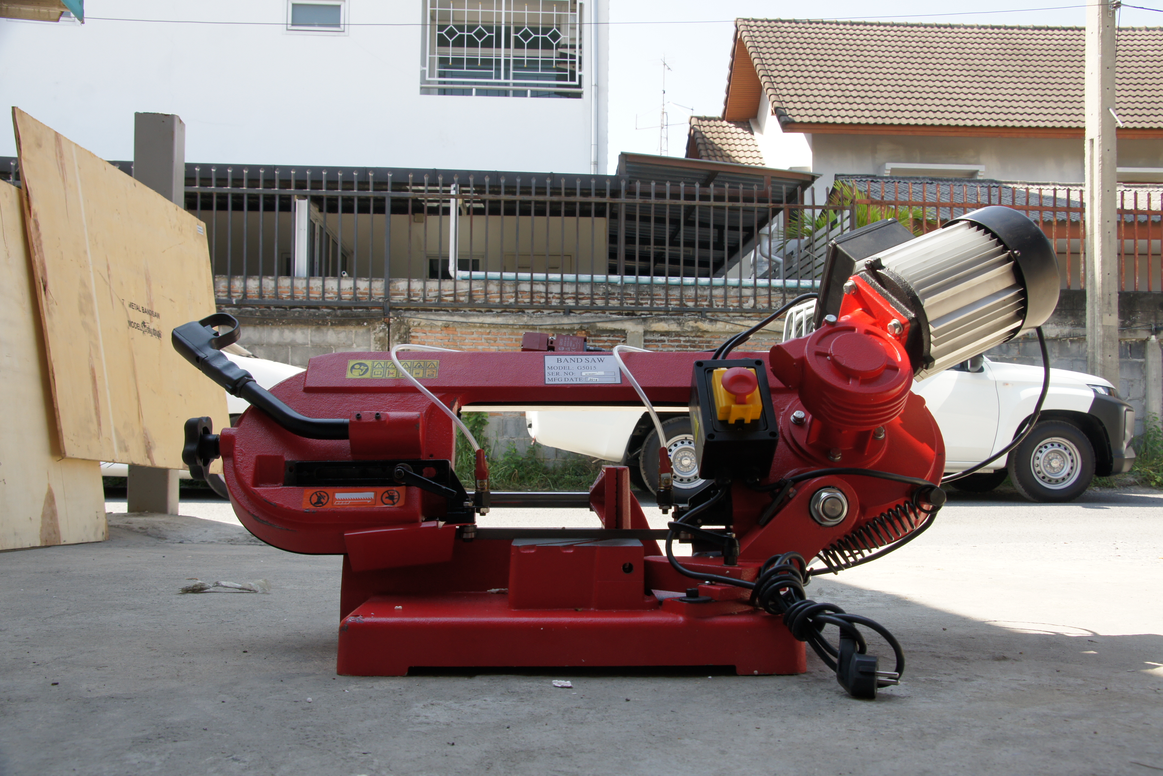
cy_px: 388
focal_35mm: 36
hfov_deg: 53.1
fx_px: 1163
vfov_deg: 36.9
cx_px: 582
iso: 200
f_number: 9
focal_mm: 24
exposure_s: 1/100
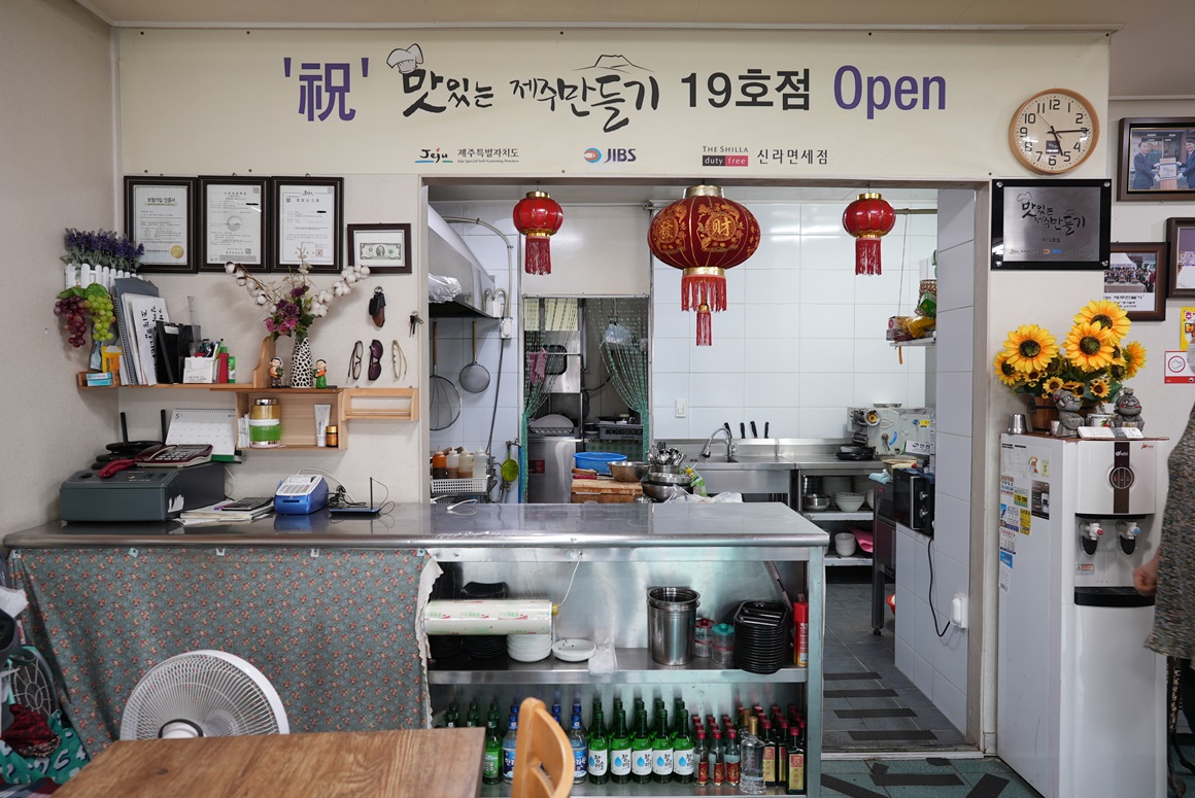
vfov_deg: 53.2
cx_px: 598
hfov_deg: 73.7
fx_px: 797
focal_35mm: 24
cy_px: 399
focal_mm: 24
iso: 160
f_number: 3.2
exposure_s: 1/30
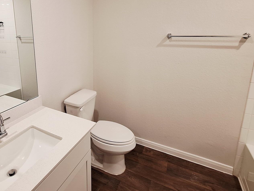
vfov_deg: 62.1
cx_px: 90
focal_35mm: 21
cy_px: 66
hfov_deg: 77.1
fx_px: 154
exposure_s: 1/40
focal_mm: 1.74
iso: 125
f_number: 2.2
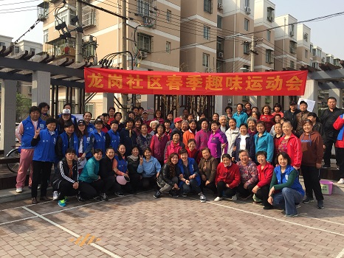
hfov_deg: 61.6
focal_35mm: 29
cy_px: 129
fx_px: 288
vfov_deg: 48.3
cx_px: 172
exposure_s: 1/1130
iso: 32
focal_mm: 4.15
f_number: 2.2
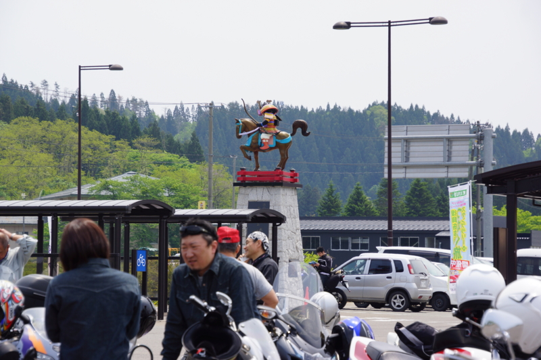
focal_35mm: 168
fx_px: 2524
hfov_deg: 12.2
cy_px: 180
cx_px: 270
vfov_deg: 8.2
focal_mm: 112
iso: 100
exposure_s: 1/250
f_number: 8
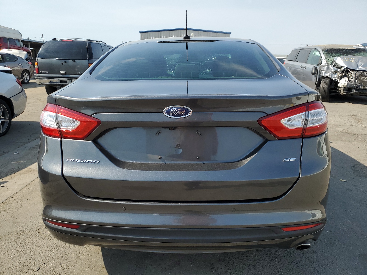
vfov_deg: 53.1
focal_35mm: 26
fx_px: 276
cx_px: 184
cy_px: 138
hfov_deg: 67.3
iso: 50
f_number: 1.5
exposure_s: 1/2500
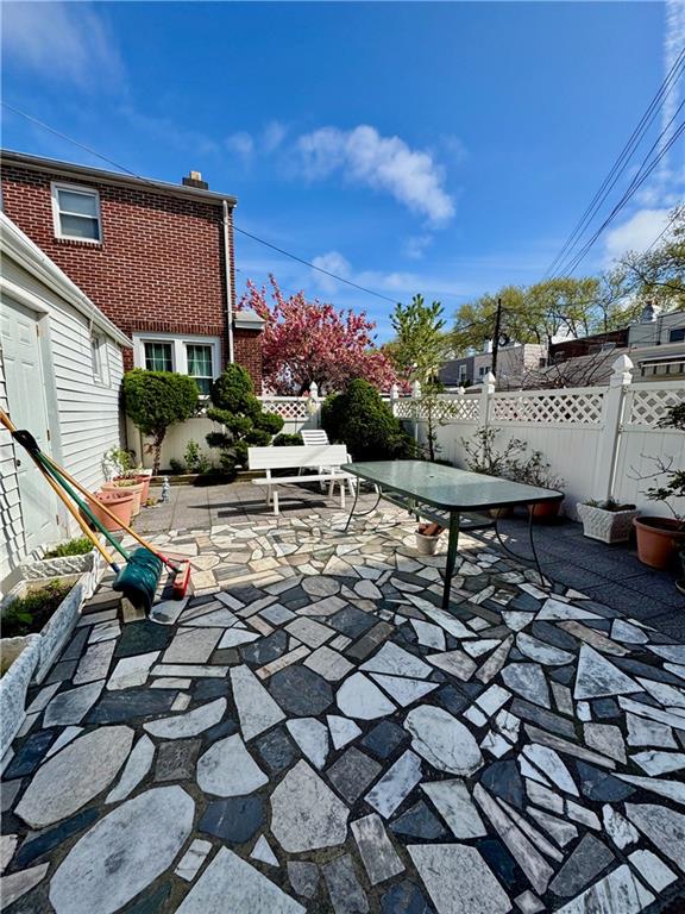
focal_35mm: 14
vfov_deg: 102.1
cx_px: 342
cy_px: 457
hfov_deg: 85.7
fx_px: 369
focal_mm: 2.22
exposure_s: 1/1976
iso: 50
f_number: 2.2
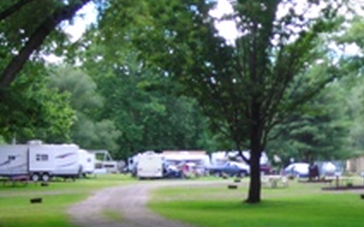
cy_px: 172
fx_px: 971
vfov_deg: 13.3
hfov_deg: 20.5
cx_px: 365
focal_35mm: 98
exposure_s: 1/79.4
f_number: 3.2
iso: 50
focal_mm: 6.3
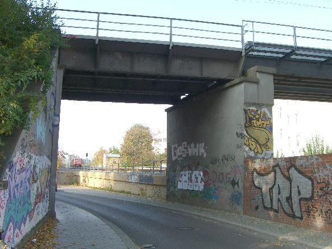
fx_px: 364
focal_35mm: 38
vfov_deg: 37.7
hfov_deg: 49.0
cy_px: 124
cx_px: 166
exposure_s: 1/160
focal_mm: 7.9
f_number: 4
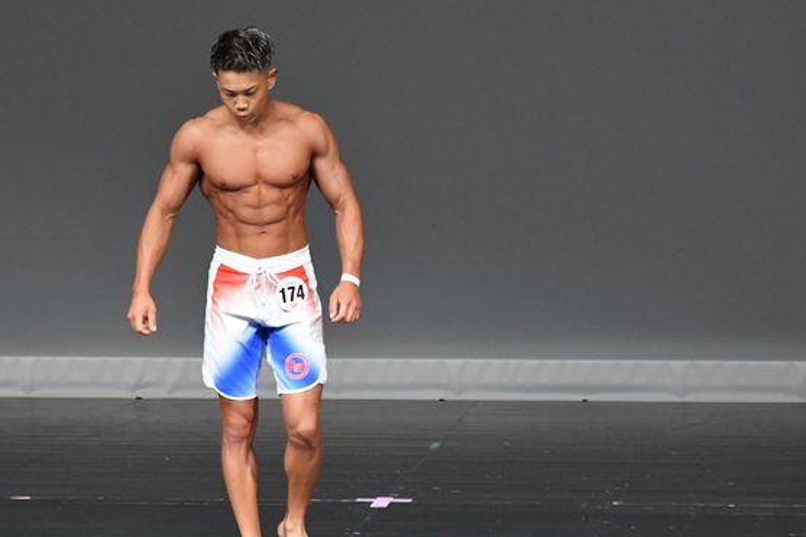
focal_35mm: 480
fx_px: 10743
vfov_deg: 2.9
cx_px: 377
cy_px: 343
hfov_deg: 4.3
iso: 5000
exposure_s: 1/400
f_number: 5.6
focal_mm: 230
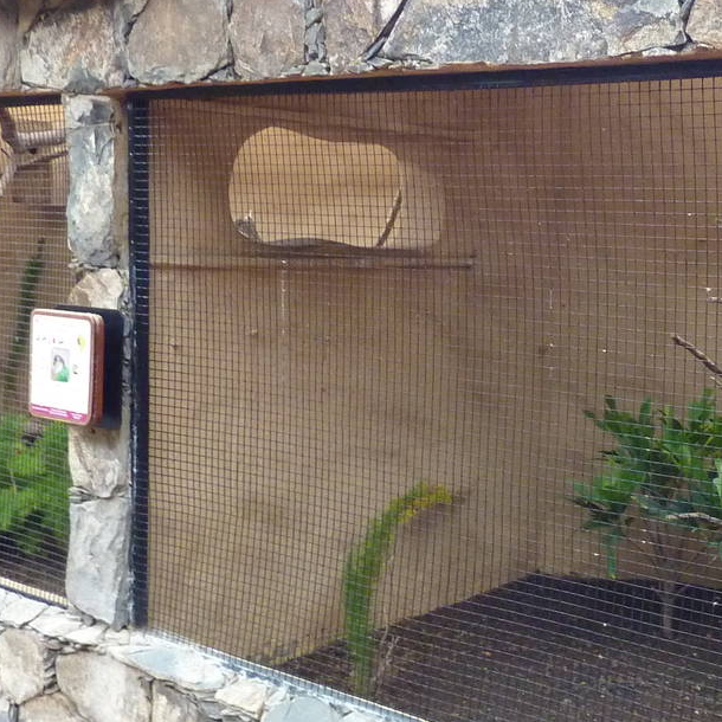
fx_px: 1369
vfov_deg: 29.5
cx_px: 517
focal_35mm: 58
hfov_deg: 29.2
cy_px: 392
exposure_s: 1/60
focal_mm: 4.1
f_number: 3.3
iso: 320
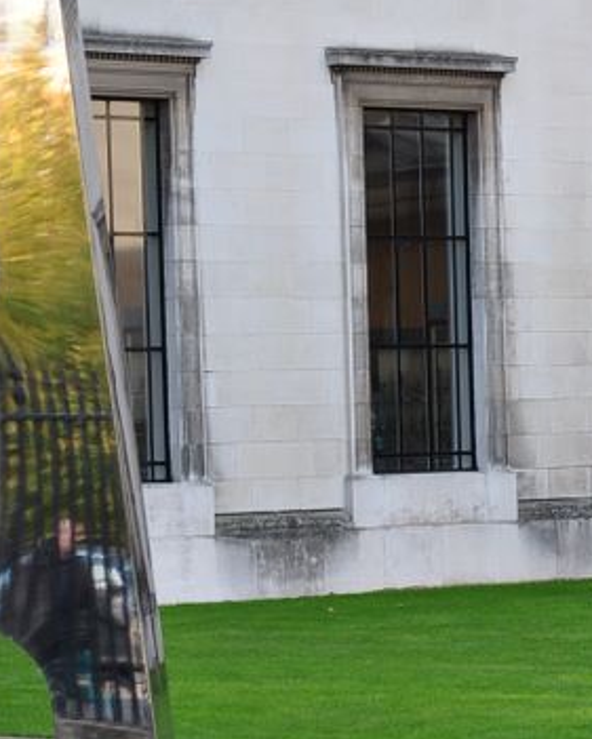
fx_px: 4036
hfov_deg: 8.4
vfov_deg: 10.5
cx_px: 291
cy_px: 505
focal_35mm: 184
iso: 200
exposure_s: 1/80
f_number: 8
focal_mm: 45
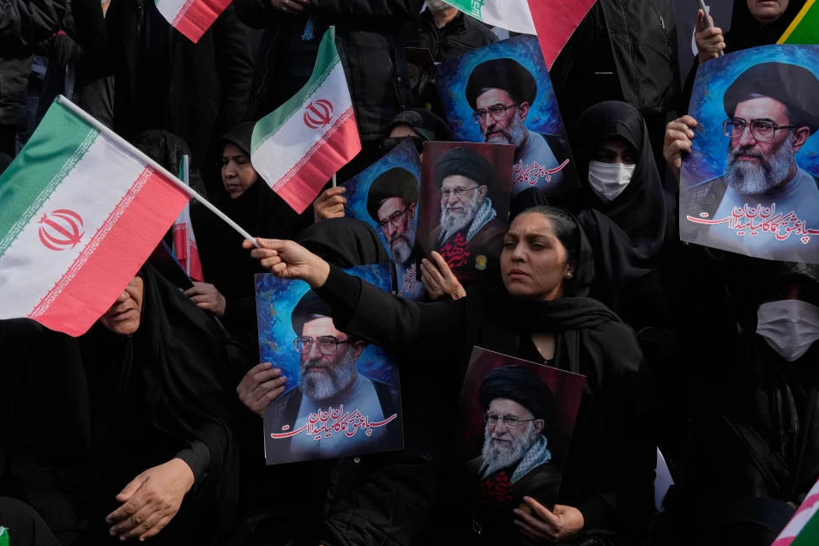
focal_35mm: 44
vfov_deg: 30.5
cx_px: 497
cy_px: 247
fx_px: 1001
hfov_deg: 44.2
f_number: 10
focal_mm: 35
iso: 800
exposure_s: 1/2000
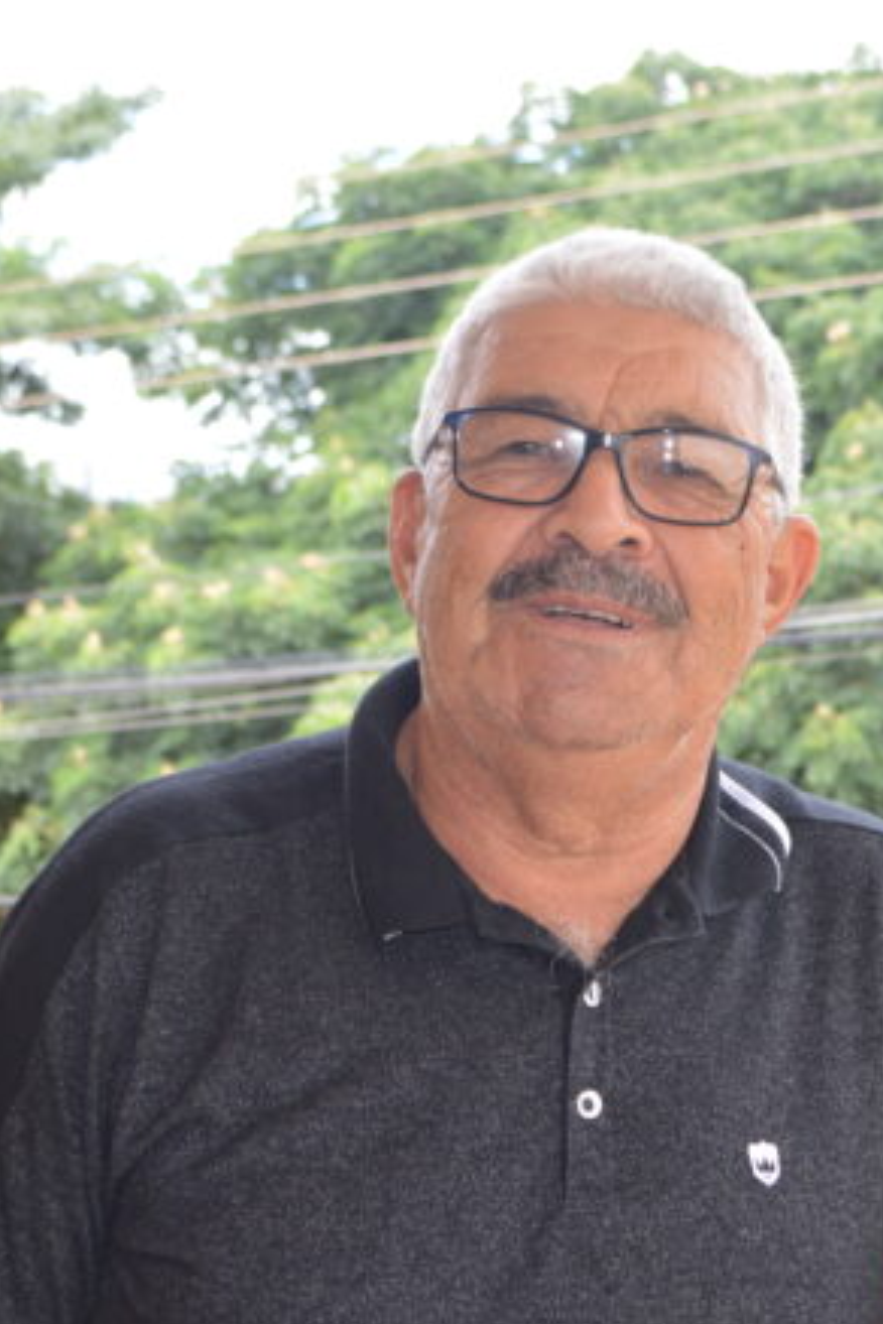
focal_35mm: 77
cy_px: 748
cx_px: 689
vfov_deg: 26.3
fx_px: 2833
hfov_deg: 17.6
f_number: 4.5
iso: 220
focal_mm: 30
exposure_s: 1/125
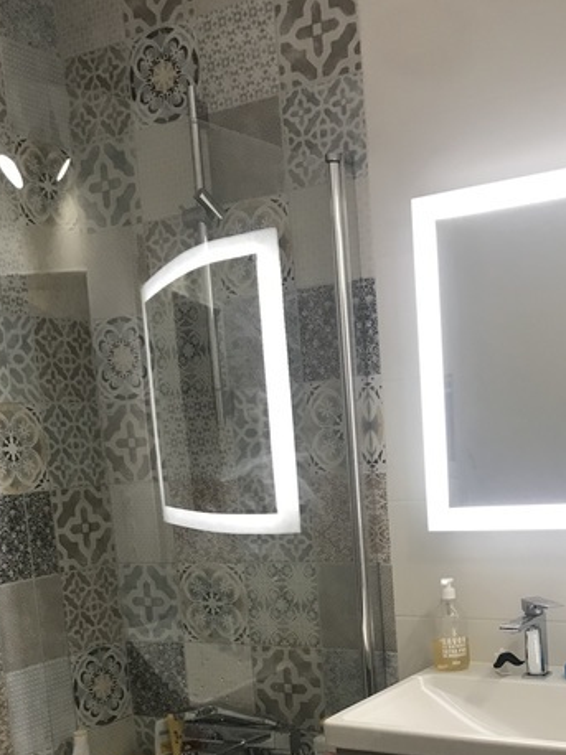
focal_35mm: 47
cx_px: 318
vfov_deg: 39.0
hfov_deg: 30.8
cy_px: 593
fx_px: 1026
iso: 32
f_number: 1.8
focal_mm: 3.99
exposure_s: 1/25
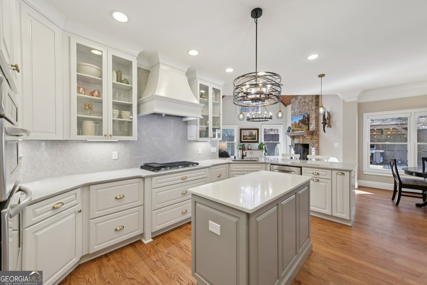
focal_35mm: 14
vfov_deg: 81.2
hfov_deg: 104.3
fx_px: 166
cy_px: 142
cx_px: 214
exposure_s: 1/50
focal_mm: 14
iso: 400
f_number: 8
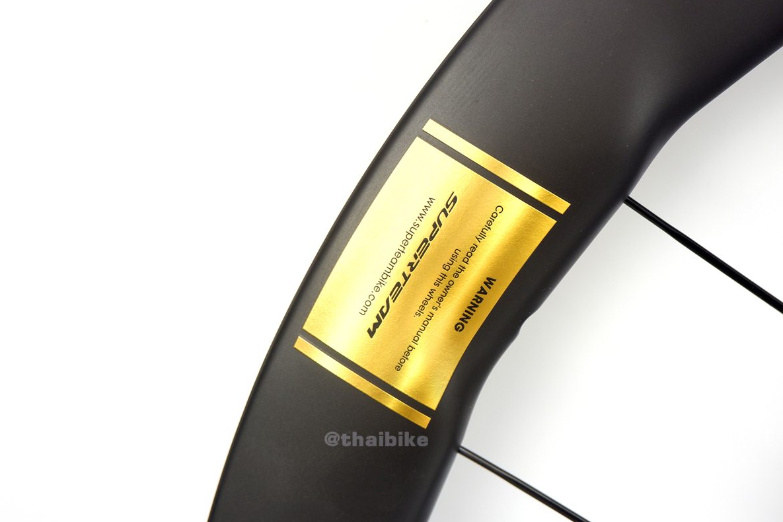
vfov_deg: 32.6
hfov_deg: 47.4
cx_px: 365
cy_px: 260
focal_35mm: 41
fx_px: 892
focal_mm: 24.9
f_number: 4.4
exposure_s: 1/60
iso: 200
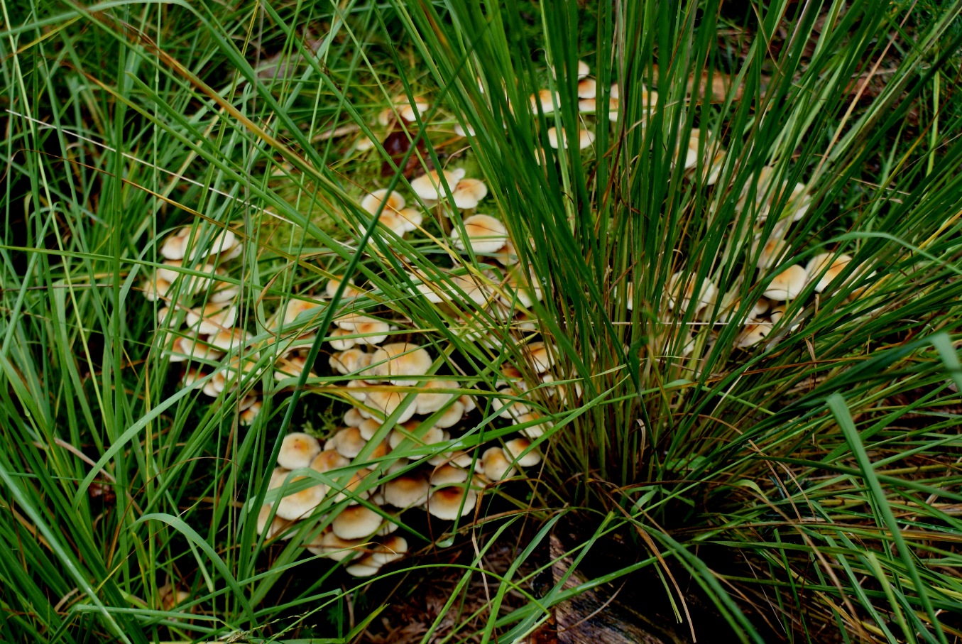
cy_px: 322
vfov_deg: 25.8
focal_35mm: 52
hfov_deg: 37.8
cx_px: 481
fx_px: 1405
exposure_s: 1/60
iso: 200
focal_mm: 35
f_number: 5.6
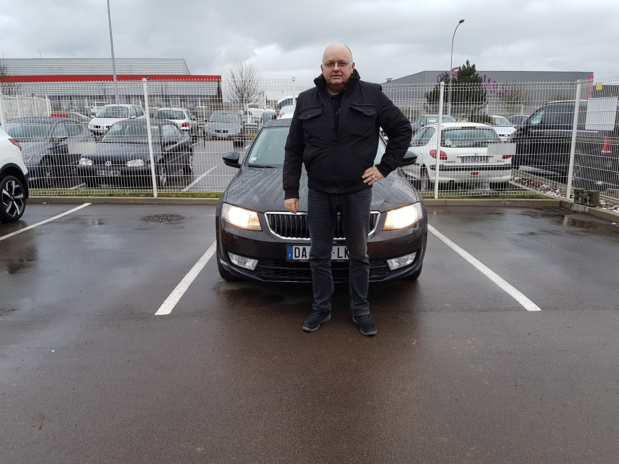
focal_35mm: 26
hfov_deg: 67.3
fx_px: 465
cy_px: 232
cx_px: 310
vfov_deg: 53.1
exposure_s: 1/100
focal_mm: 4.2
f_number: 1.7
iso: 64
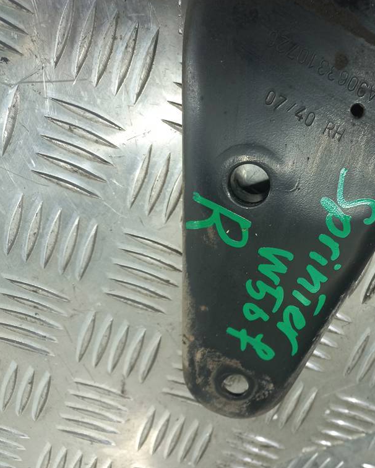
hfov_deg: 42.4
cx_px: 305
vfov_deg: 54.2
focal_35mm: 33
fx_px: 458
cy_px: 233
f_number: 1.8
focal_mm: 4.6
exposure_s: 1/50
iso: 64
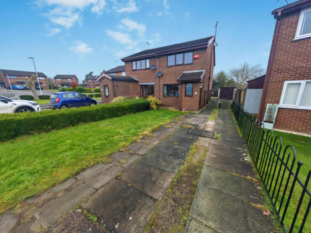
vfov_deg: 89.9
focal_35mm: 13
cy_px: 116
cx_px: 156
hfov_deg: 106.2
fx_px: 117
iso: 50
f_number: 2
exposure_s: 1/200
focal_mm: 1.82
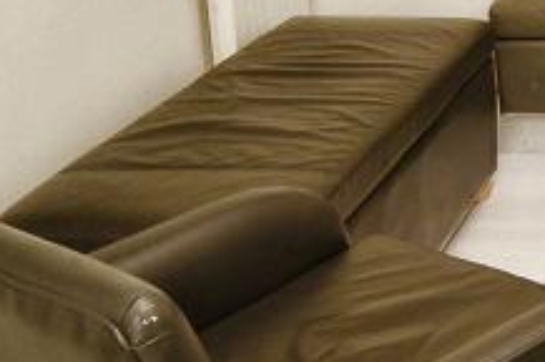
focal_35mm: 83
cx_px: 811
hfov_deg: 20.9
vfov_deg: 15.5
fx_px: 1255
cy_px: -123
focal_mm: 12
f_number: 20
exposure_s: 8
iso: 200
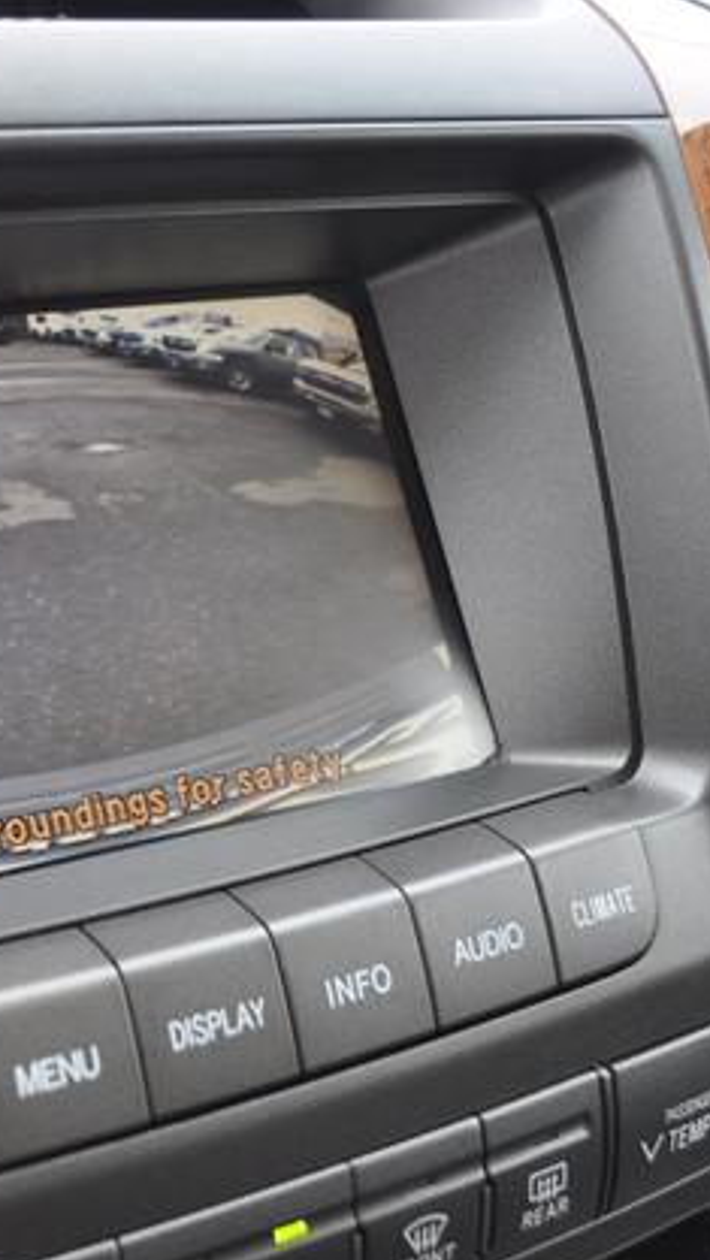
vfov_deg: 39.2
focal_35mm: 53
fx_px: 1771
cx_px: 51
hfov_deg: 22.1
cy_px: 636
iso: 720
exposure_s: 1/60
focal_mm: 22
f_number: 4
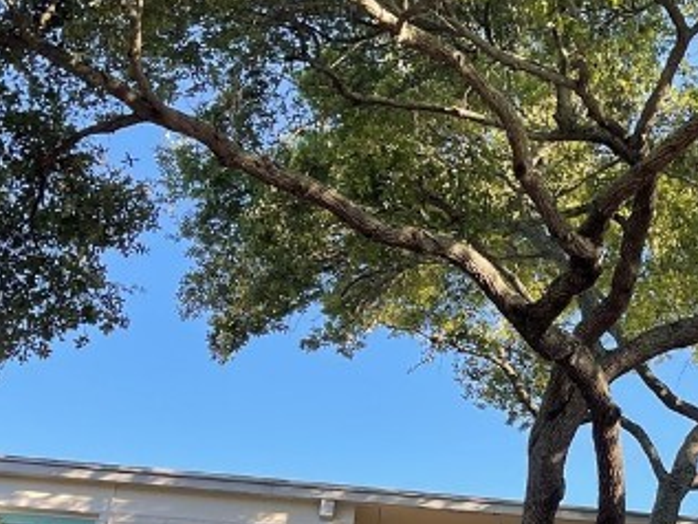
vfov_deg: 17.4
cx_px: 663
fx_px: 1694
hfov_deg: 22.6
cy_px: 445
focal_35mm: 84
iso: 32
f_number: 1.6
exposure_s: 1/507
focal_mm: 5.1
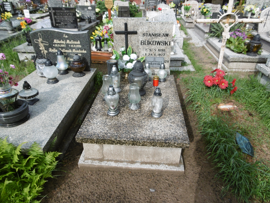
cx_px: 135
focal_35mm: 24
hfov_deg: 71.6
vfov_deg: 56.8
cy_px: 102
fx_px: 187
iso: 100
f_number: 3.1
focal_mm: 4.3
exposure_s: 1/640
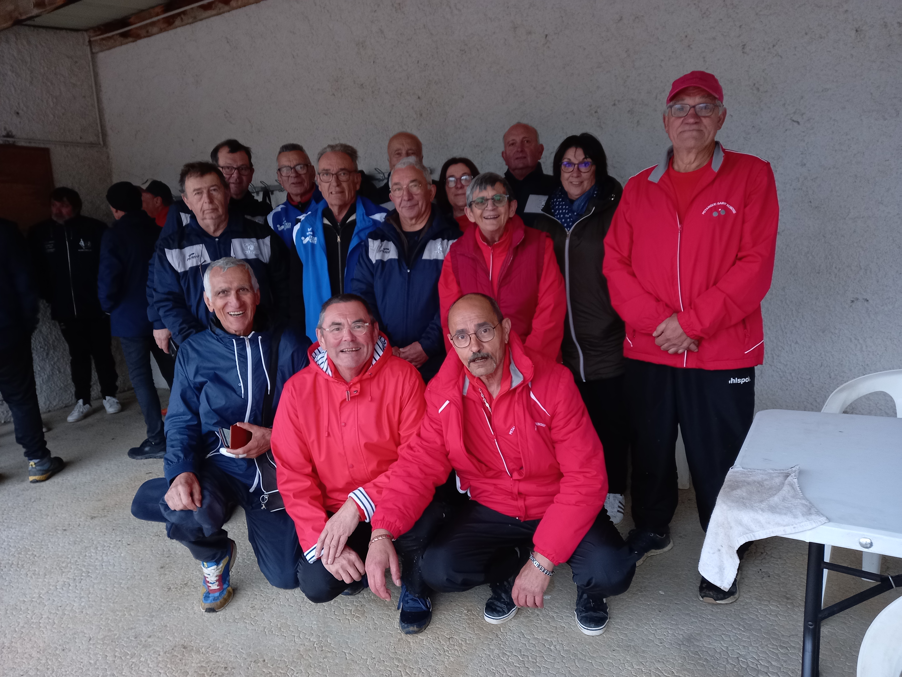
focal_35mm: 25
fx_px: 651
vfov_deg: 54.9
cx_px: 451
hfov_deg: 69.4
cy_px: 338
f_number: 2
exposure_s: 1/50
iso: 200
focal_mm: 4.6
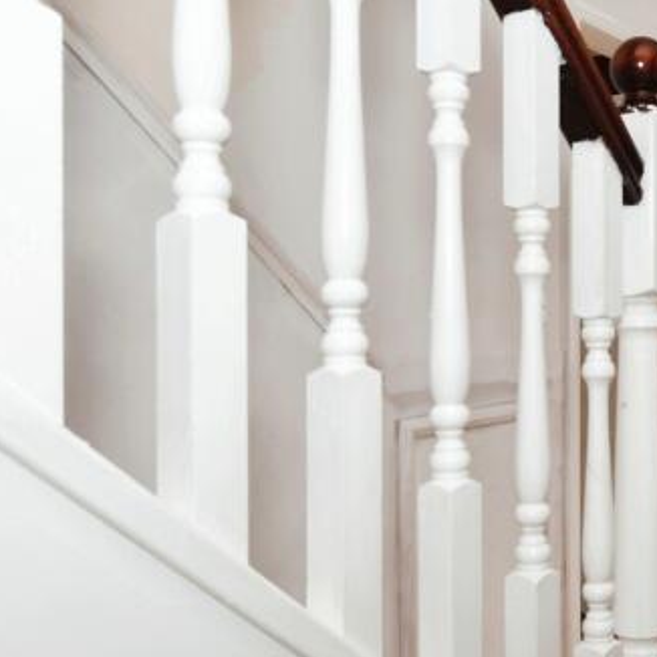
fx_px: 859
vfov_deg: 41.9
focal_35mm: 40
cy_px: 330
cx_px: 635
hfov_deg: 37.9
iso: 400
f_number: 8
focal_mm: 10
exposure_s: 1/60
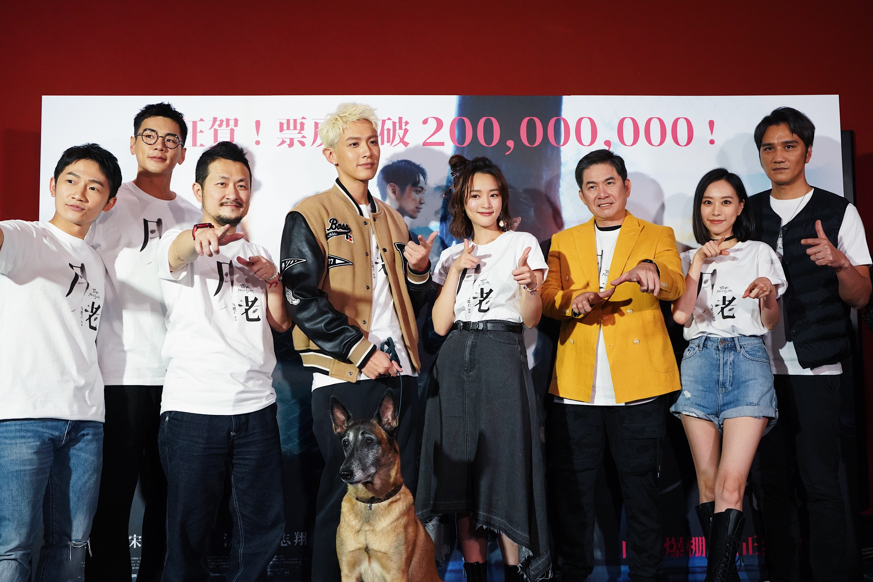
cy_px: 291
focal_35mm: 36
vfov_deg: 36.9
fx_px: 873
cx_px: 436
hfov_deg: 53.1
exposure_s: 1/160
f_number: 4
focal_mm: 36
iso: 6400
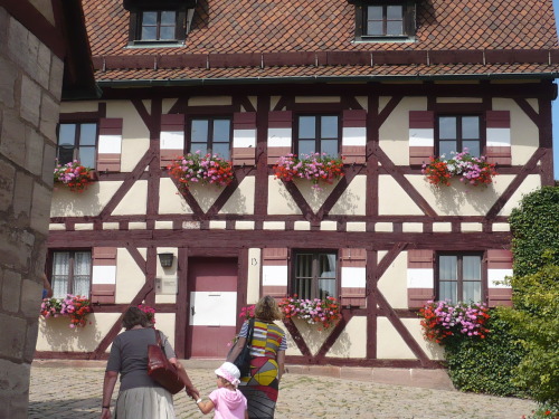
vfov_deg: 21.6
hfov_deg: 28.6
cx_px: 280
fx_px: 1098
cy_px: 210
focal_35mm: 68
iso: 100
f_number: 10
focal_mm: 8.3
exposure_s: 1/200
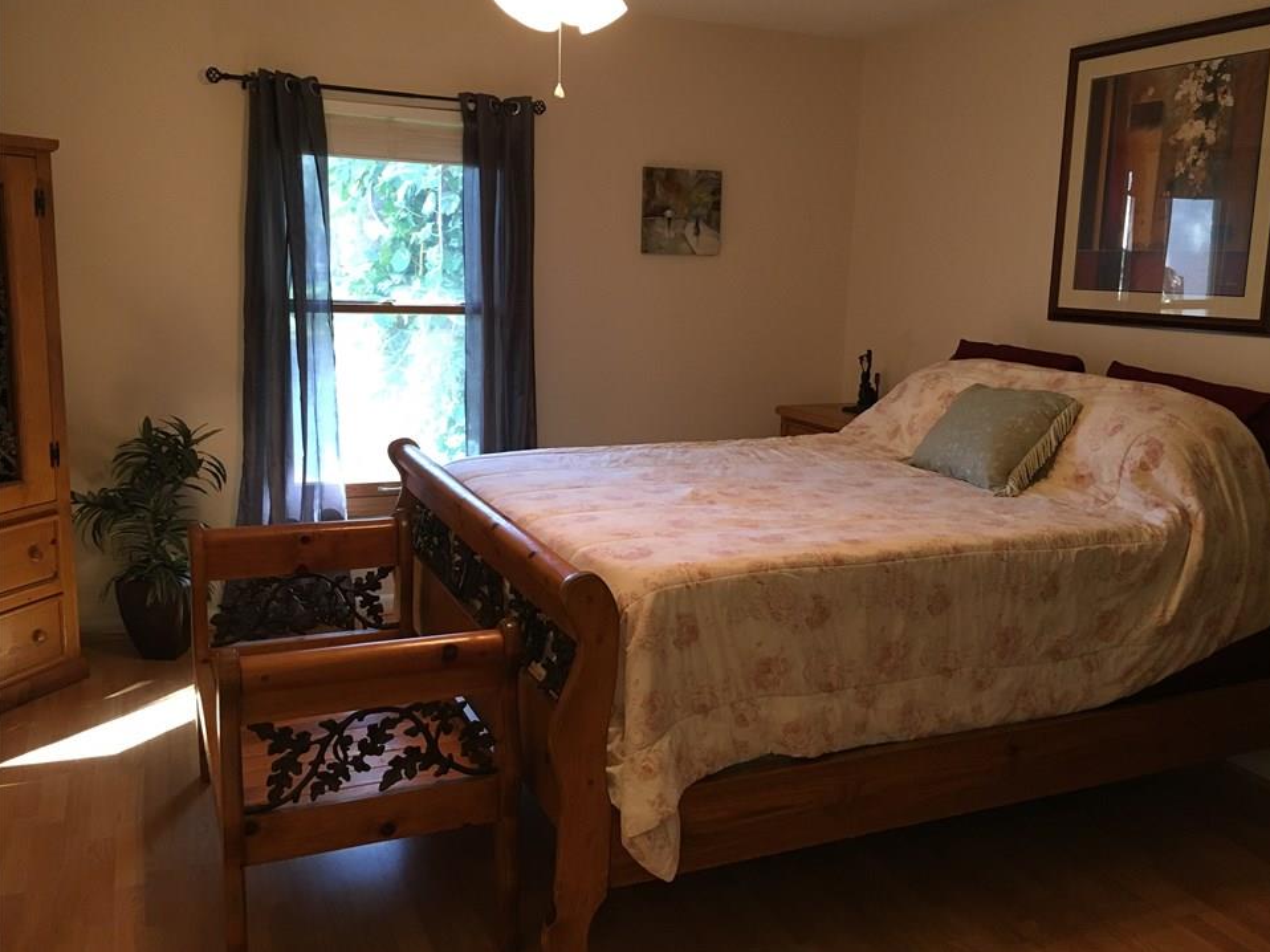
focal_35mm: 31
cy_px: 477
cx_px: 675
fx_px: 1137
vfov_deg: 45.4
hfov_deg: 58.3
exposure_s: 1/30
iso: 100
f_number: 2.2
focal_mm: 4.15
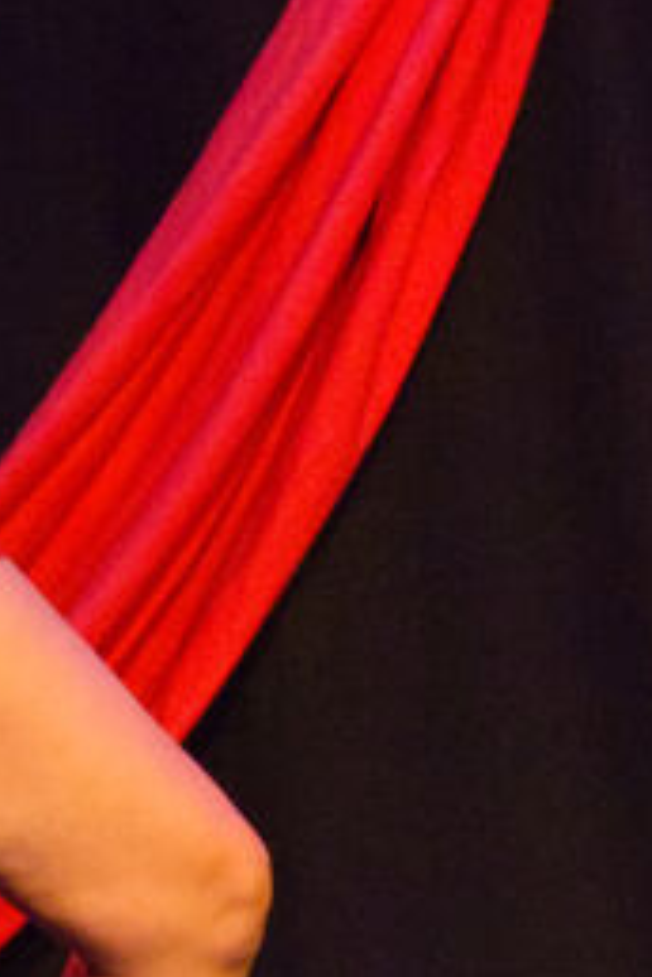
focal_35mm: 534
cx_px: -212
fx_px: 14508
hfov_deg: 2.6
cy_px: 579
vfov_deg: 3.9
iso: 3200
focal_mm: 85
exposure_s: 1/200
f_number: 2.5
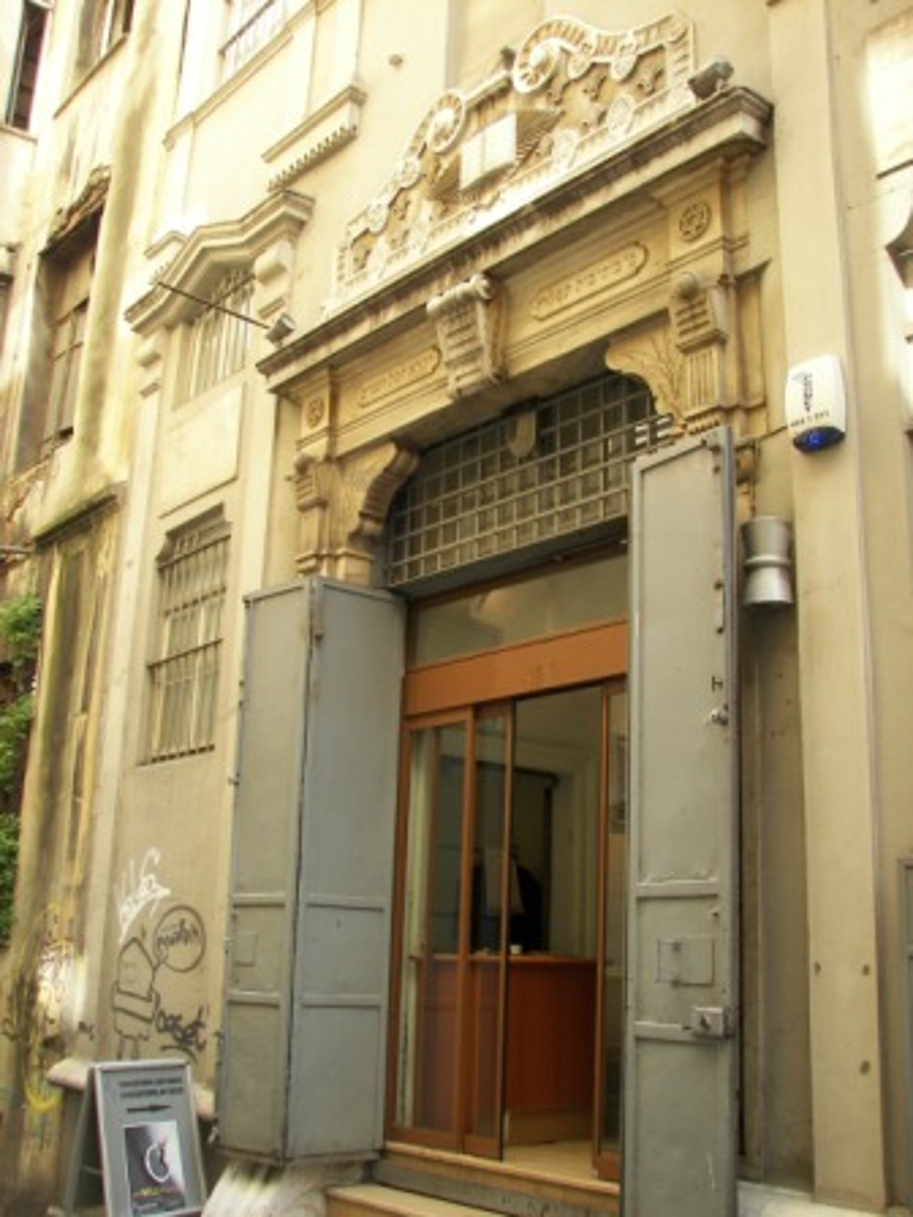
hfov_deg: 39.7
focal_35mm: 36
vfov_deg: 51.4
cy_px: 608
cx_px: 456
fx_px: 1266
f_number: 2.8
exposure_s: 1/60
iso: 50
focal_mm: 6
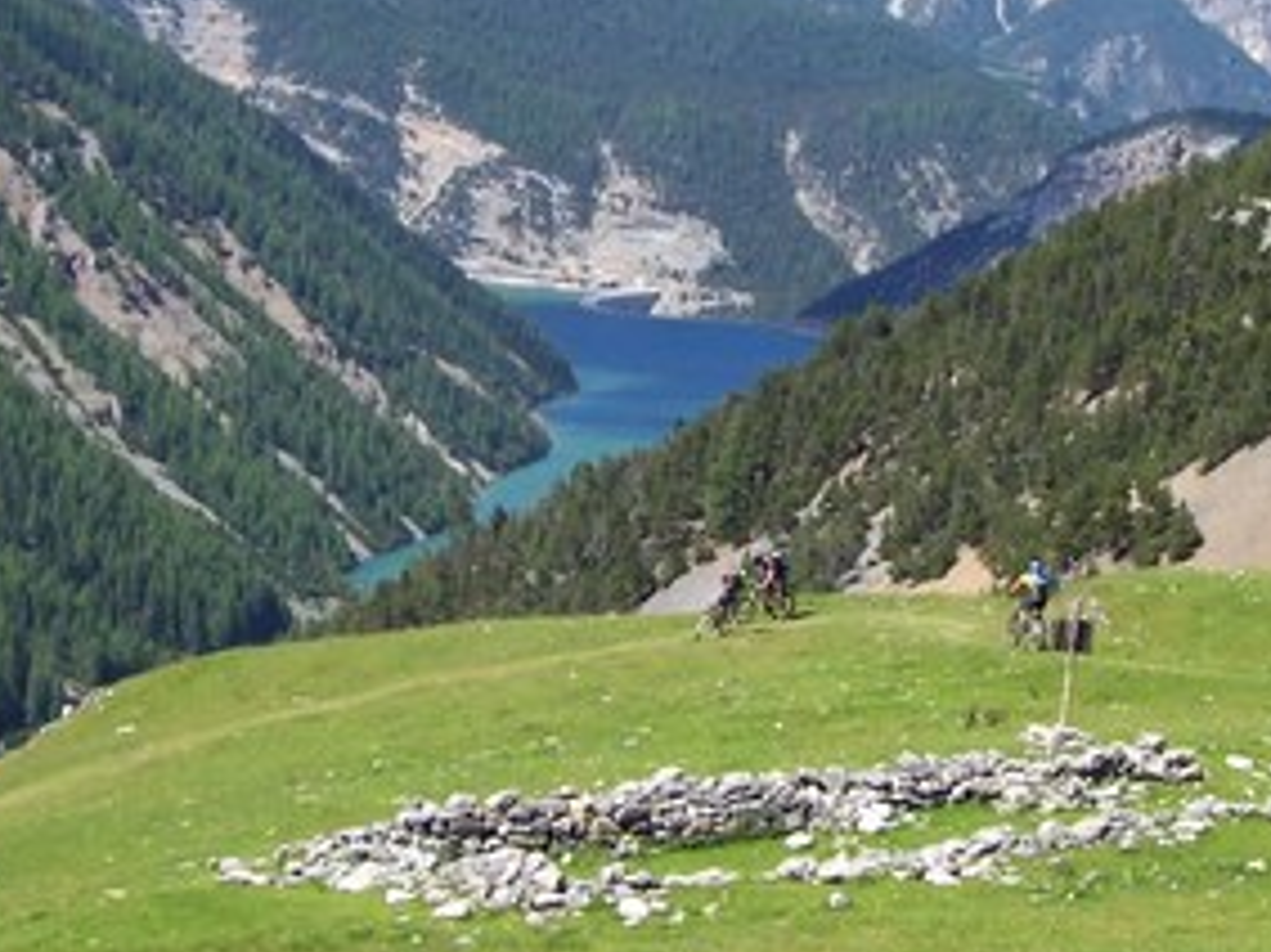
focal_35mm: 103
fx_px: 3780
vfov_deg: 14.3
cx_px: 521
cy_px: 166
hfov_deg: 19.1
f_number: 6.7
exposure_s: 1/180
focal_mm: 8.6
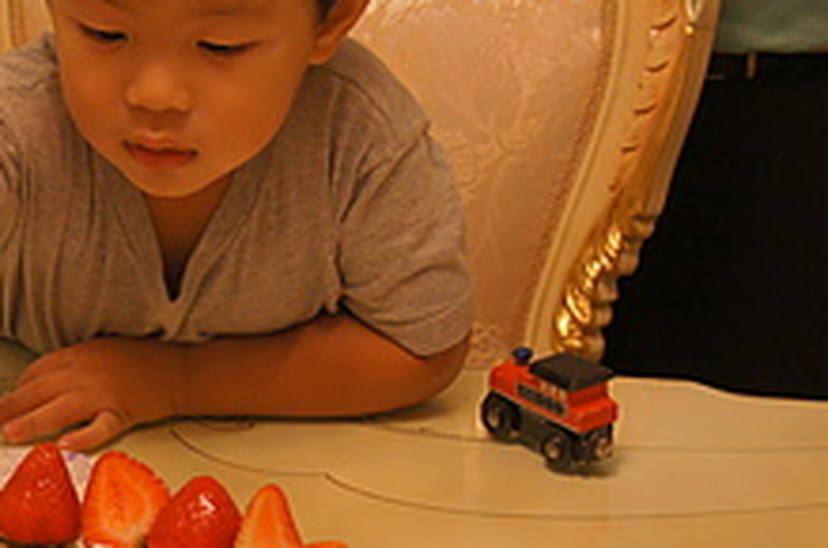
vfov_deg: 12.7
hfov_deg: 18.8
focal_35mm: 107
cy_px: 365
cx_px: 98
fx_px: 2456
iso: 500
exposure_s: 1/50
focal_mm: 26
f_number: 4
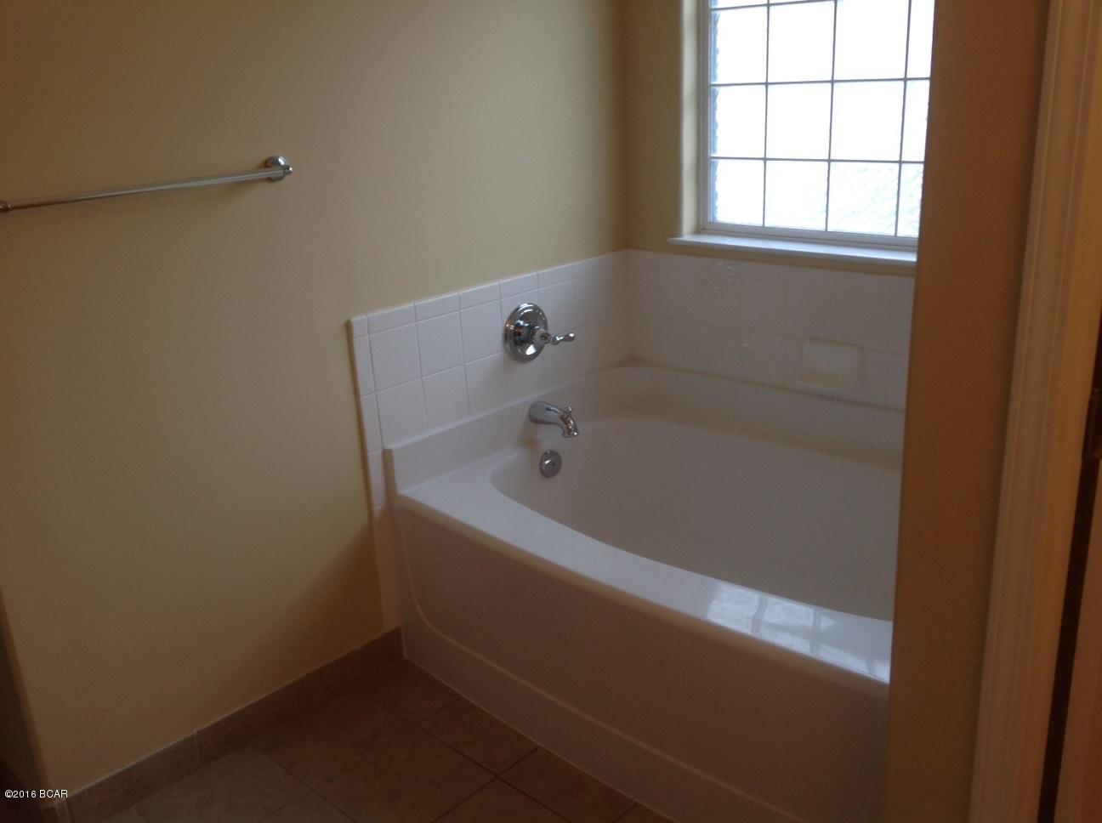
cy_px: 412
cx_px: 551
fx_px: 1113
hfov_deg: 52.7
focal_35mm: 35
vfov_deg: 40.6
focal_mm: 4.28
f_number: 2.4
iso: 50
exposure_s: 1/40
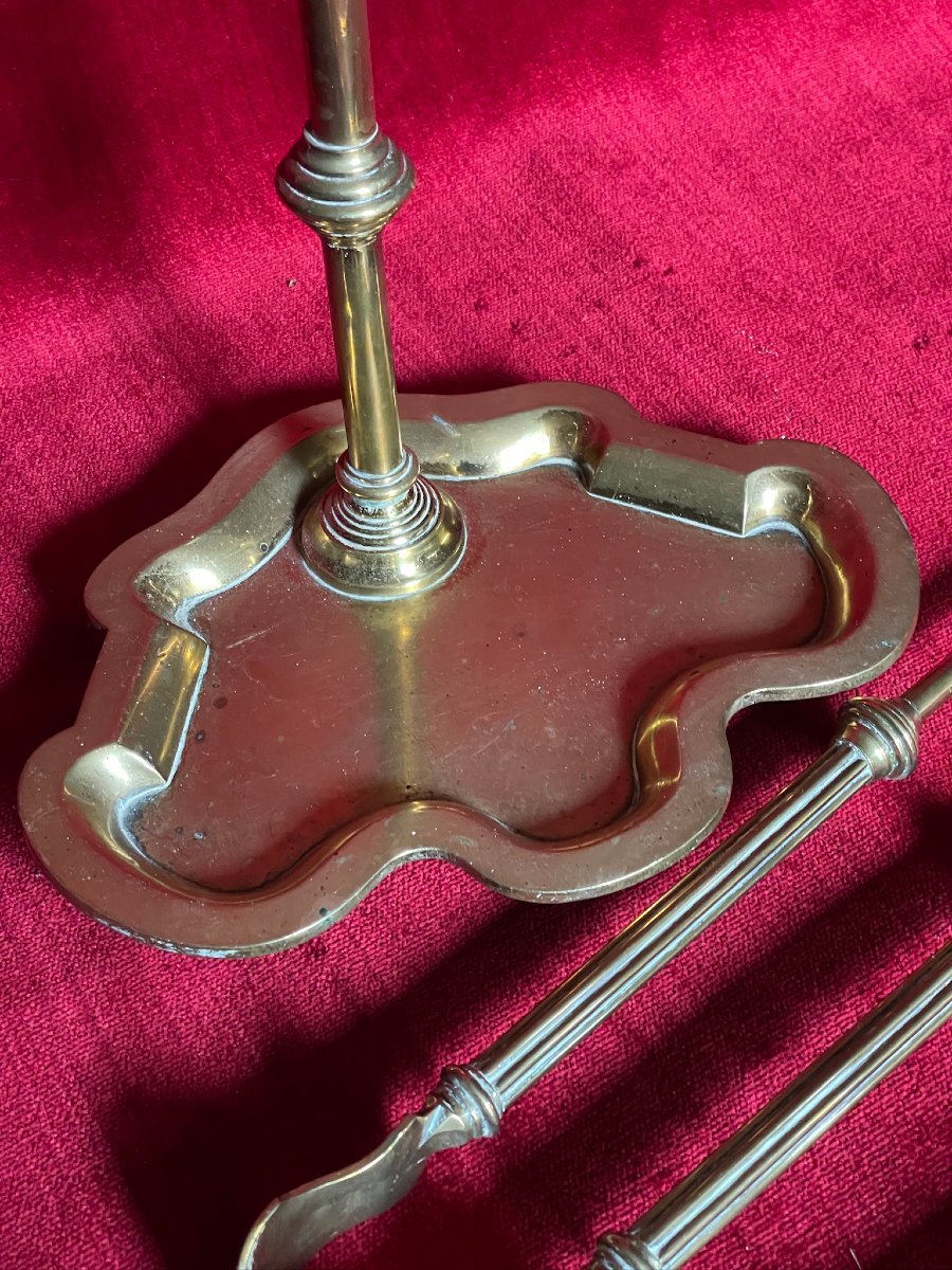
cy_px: 635
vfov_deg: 36.8
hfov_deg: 28.0
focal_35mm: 52
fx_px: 1907
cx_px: 476
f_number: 2
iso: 1000
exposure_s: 1/30
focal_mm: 6
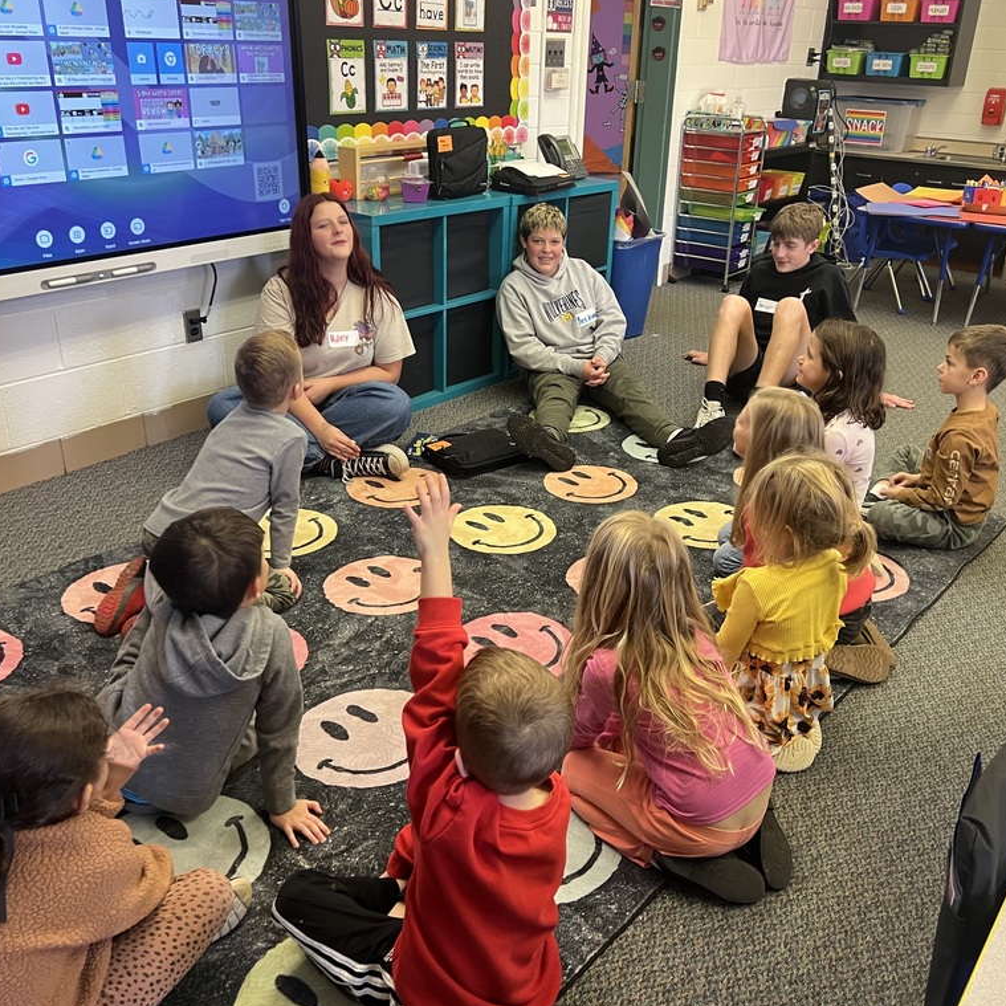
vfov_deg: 52.5
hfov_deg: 52.5
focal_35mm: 31
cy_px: 502
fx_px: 1019
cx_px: 538
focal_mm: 5.7
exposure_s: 1/60
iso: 160
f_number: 1.5
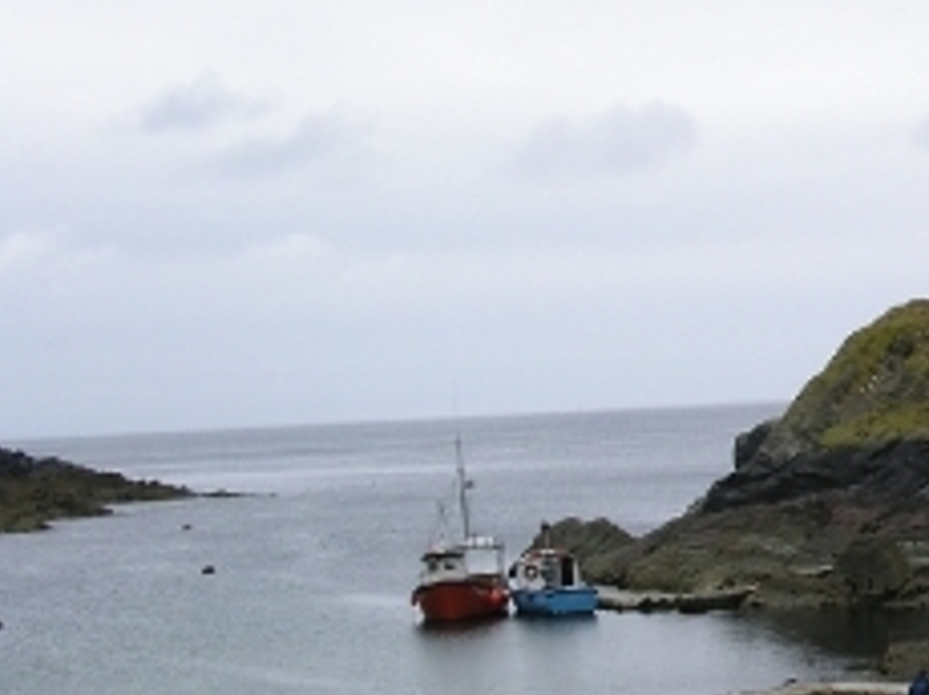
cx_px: 1147
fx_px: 2654
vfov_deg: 14.9
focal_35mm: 99
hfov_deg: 18.7
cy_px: 249
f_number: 5.6
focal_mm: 7.8
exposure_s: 1/350
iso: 100
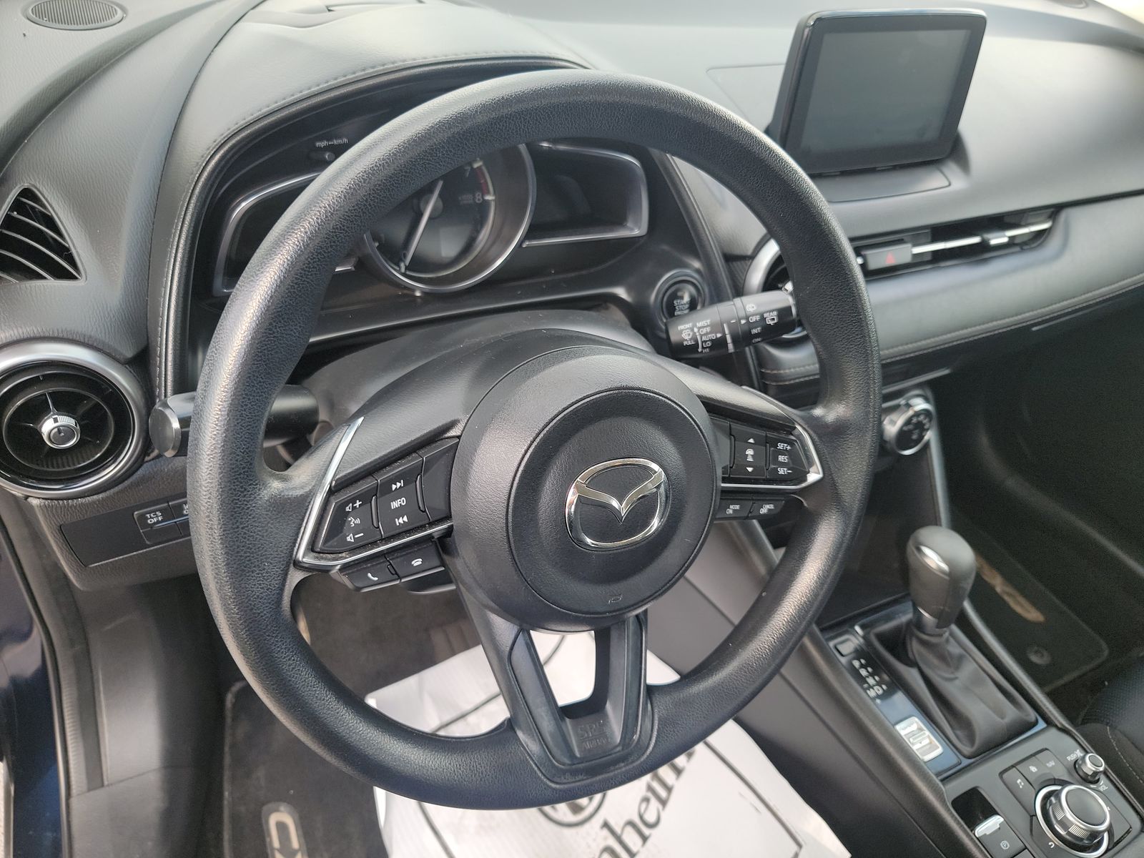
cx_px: 572
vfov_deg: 56.8
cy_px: 429
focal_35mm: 24
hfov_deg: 71.6
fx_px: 793
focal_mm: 6.7
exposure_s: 1/59
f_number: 1.8
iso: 56
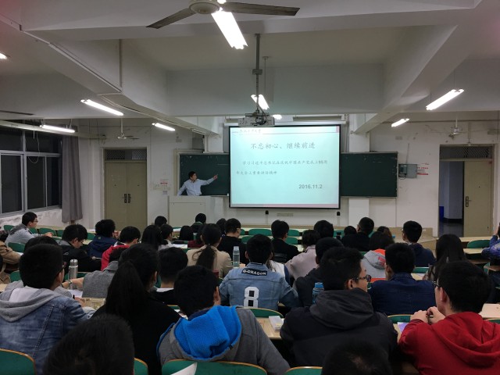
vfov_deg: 48.2
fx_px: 419
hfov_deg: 61.7
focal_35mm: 29
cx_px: 250
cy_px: 188
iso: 64
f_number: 2.2
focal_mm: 4.15
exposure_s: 1/33
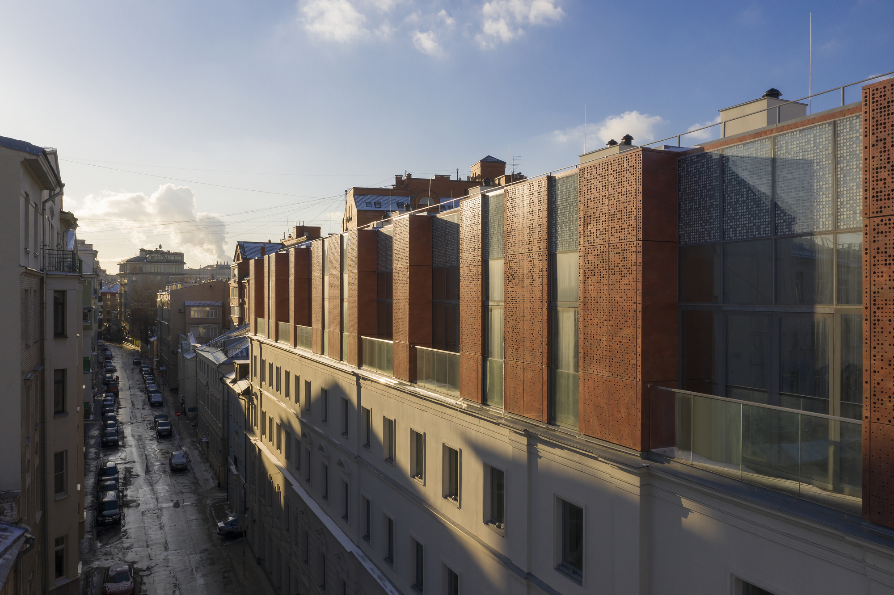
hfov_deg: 65.5
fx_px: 695
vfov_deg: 46.4
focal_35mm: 28
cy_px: 298
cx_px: 447
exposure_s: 1/400
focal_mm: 10.26
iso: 100
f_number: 7.1
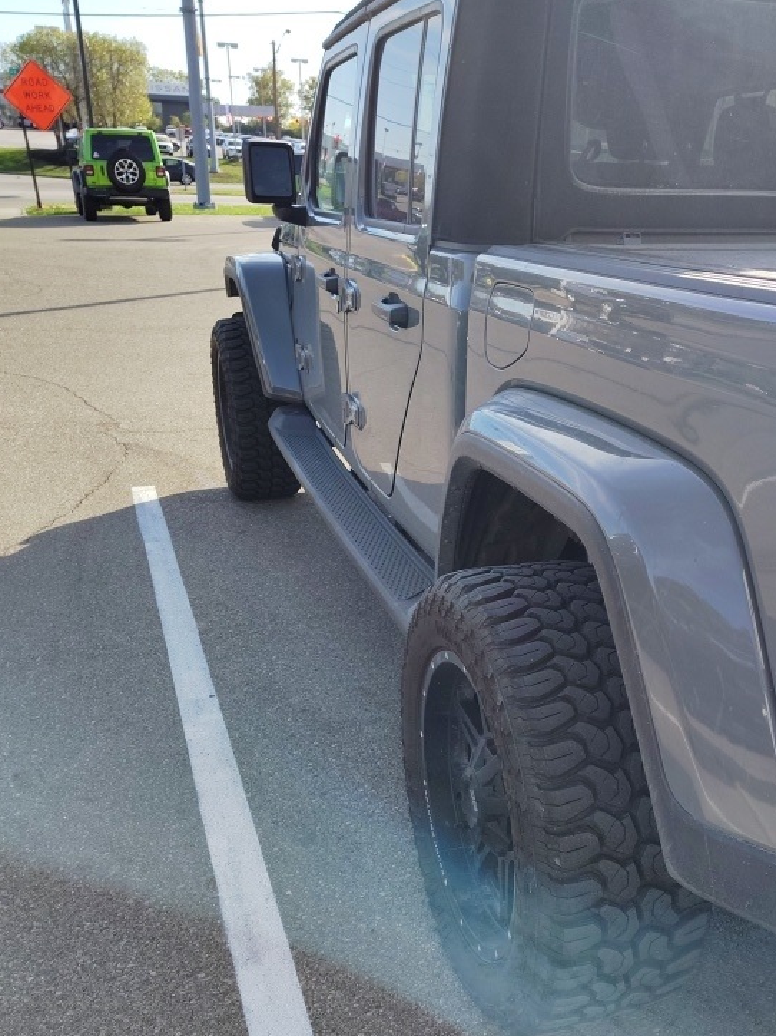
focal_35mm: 34
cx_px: 533
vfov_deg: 53.1
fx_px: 1017
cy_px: 671
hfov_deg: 41.1
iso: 100
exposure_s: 1/555
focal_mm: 5.56
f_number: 1.8
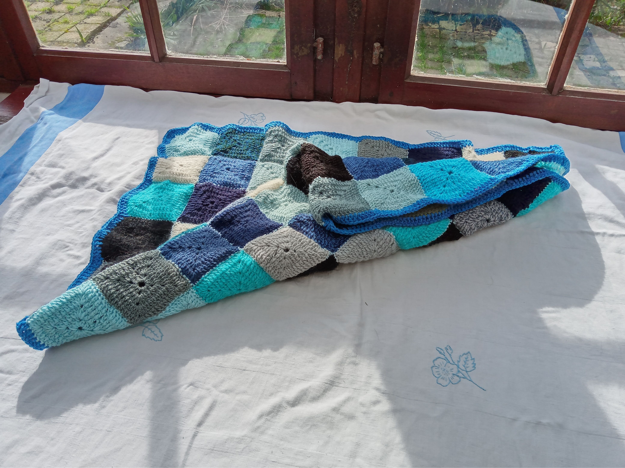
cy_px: 234
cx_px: 312
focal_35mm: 28
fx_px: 506
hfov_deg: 63.4
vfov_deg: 49.7
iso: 118
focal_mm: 3.57
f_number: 1.8
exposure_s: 1/2849
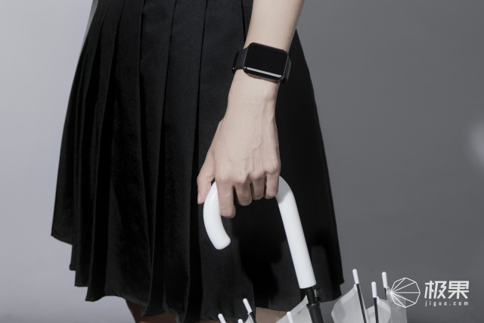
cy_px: 162
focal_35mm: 115
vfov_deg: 11.9
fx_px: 1546
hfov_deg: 17.8
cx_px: 242
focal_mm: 77
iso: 320
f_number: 9
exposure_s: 1/100
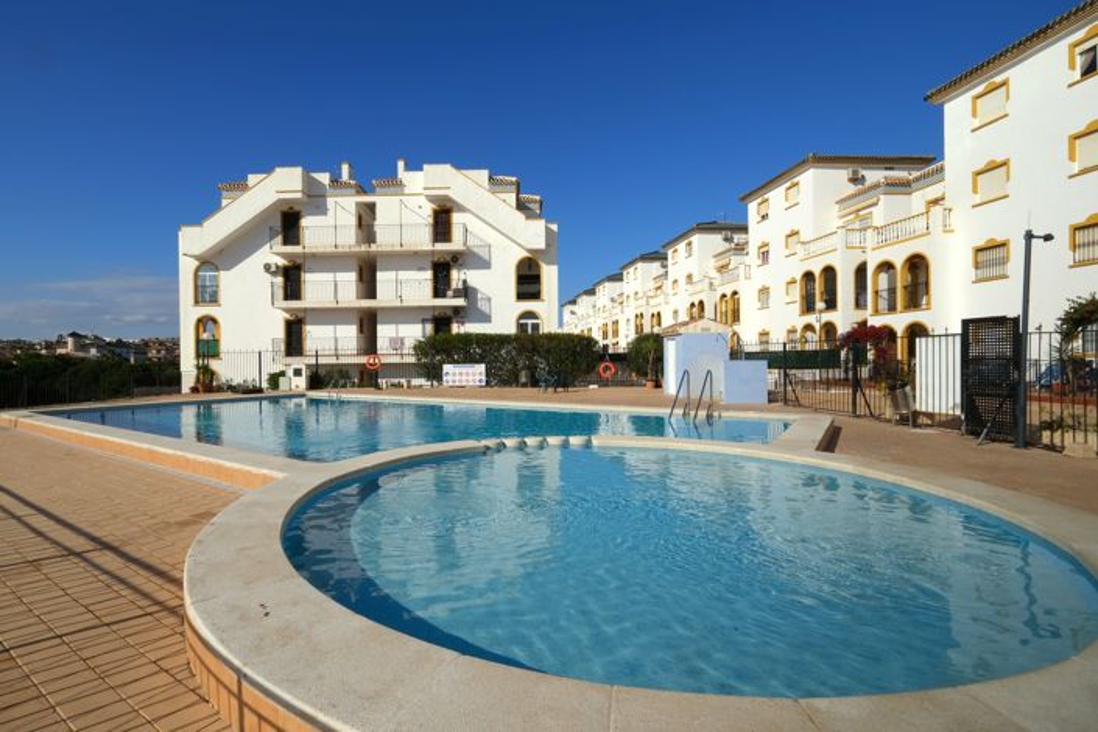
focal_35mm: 15
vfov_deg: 77.3
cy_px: 366
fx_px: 457
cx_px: 549
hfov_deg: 100.4
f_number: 18
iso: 125
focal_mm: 10
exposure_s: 1/125
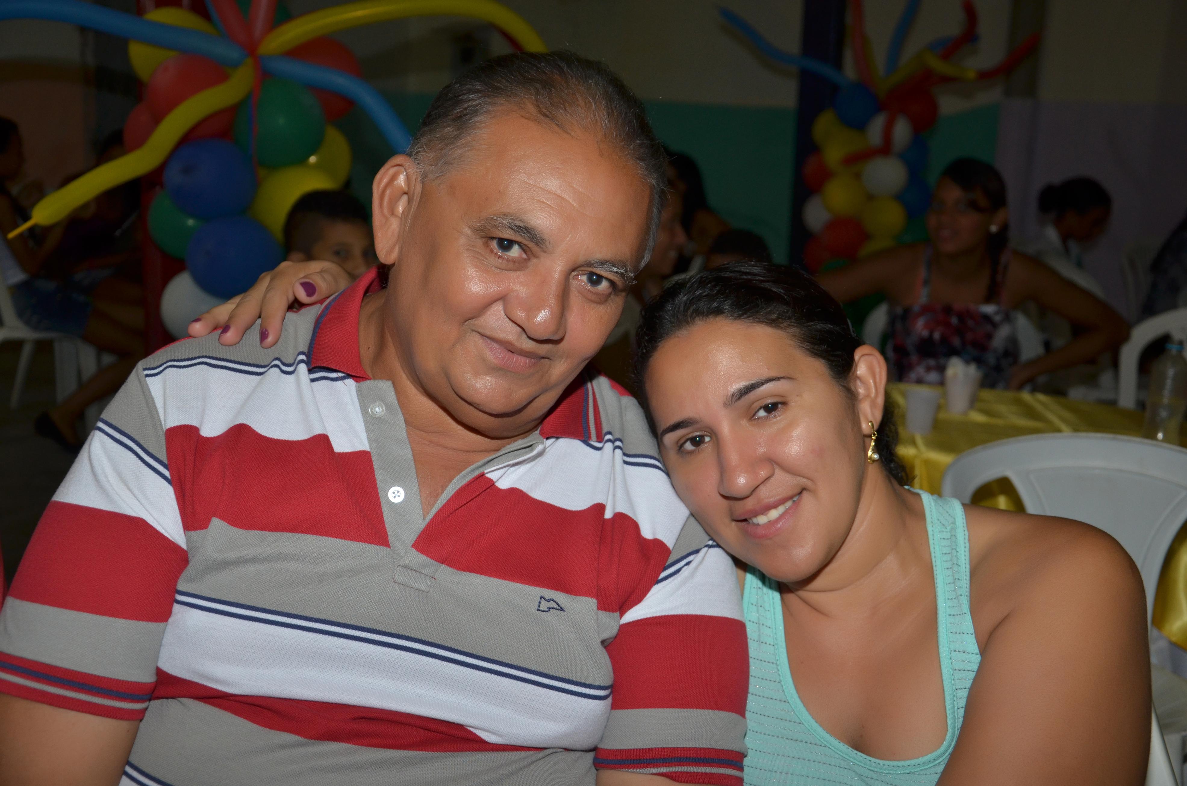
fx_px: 1579
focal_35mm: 48
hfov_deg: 41.2
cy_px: 393
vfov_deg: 28.0
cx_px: 594
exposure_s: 1/60
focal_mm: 32
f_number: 4.2
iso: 400
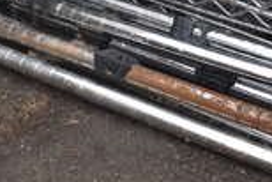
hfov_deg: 19.1
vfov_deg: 12.4
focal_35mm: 107
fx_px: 809
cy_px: -60
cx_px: 164
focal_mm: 18
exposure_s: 1/250
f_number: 4.5
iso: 400
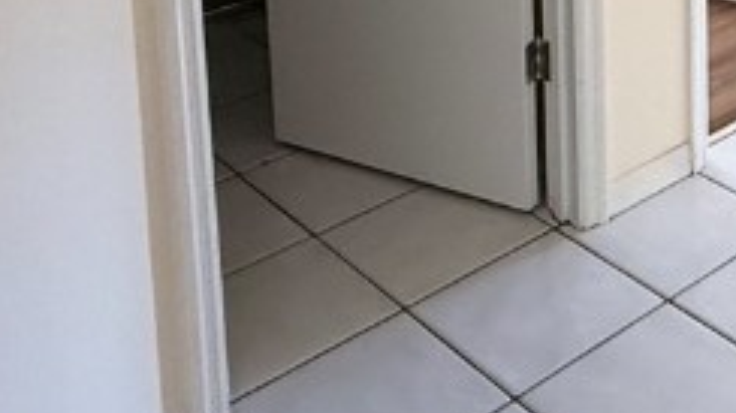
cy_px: -314
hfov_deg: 29.6
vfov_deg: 16.1
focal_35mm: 64
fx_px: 1248
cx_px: 811
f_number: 2.2
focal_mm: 2.22
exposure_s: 1/99
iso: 320
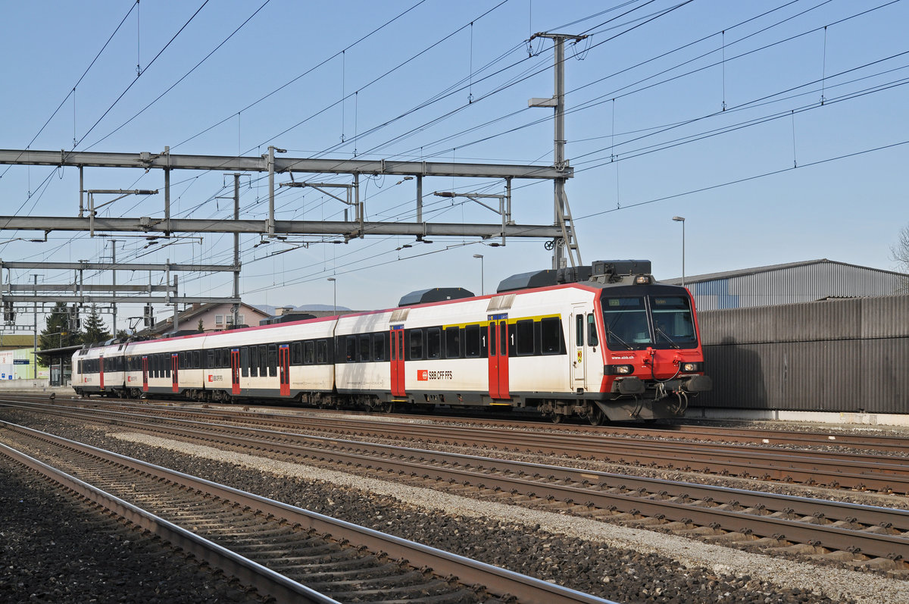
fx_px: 1589
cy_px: 302
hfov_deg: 31.9
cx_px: 454
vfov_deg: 21.5
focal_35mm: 63
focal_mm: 42
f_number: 5.6
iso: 250
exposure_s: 1/1000
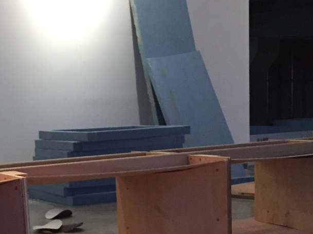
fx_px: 705
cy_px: 218
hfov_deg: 25.0
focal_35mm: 78
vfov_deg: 18.5
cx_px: 131
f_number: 2.2
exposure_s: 1/24
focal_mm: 4.15
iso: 250
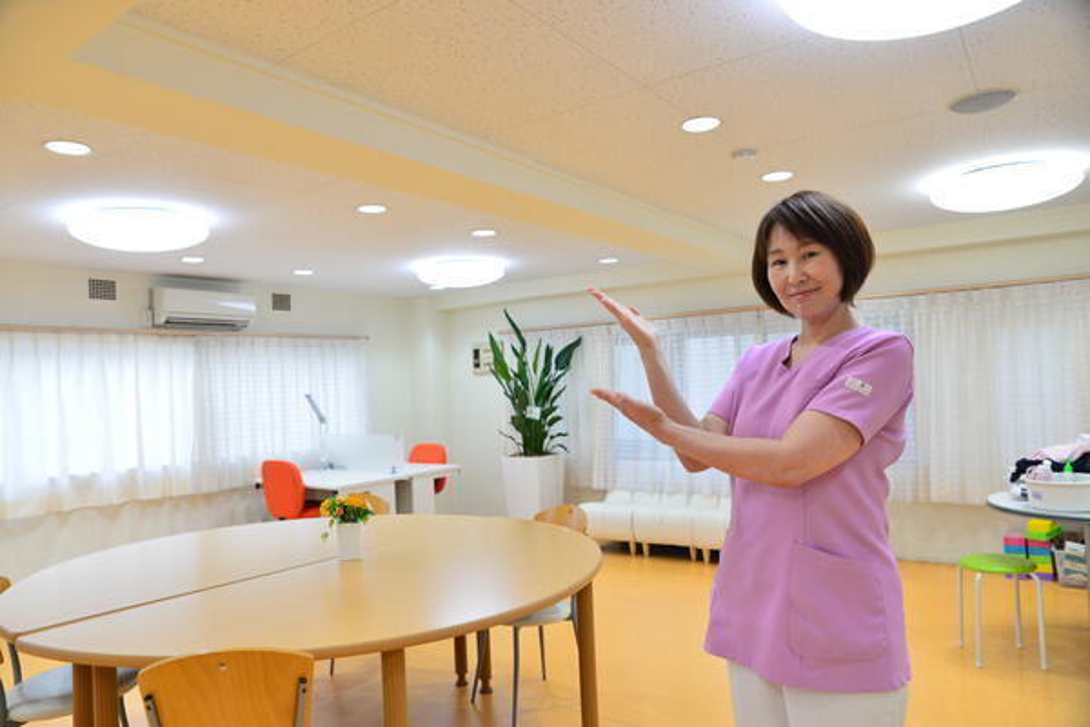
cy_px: 364
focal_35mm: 24
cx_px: 545
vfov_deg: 53.1
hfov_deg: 73.7
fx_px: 727
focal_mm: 24
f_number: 4.5
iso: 500
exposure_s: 1/80
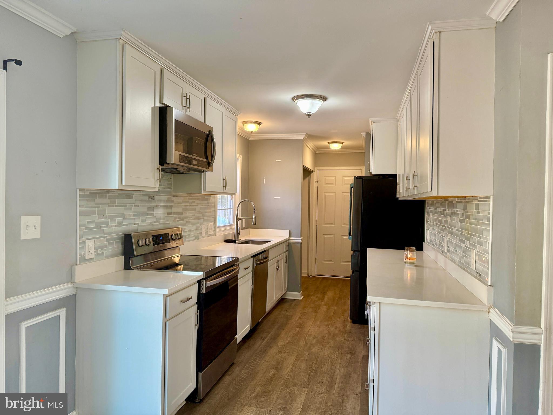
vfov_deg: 56.8
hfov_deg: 71.6
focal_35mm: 24
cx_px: 276
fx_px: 383
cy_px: 208
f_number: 1.78
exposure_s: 1/120
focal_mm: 6.76
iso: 125
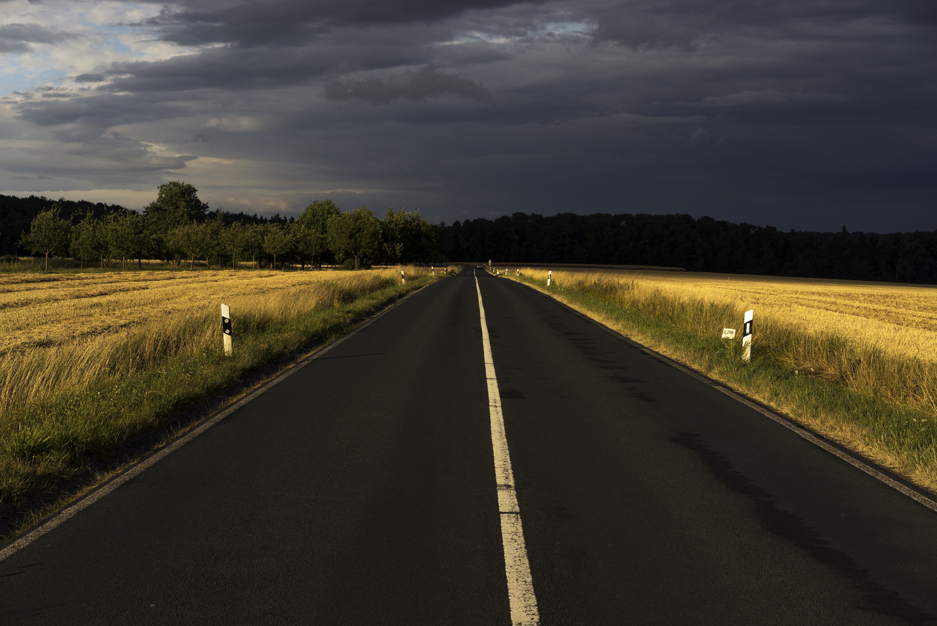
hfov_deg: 36.2
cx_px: 468
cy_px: 313
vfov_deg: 24.6
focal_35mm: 55
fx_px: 1432
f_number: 8
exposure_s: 1/500
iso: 100
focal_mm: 55
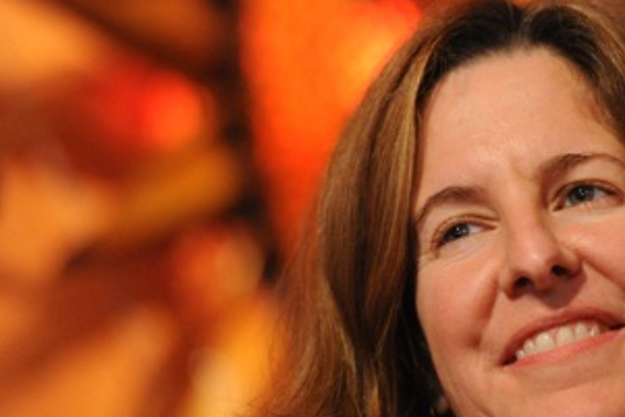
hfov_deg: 5.3
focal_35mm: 385
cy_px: 263
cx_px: 527
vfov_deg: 3.6
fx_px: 6687
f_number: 2.8
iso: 6400
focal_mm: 200
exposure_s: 1/320
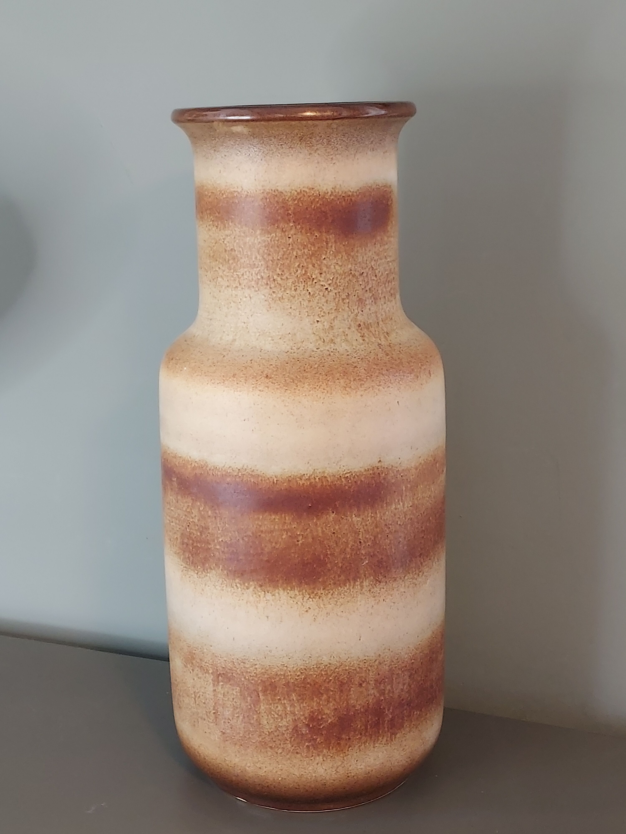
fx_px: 579
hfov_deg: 56.8
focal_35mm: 24
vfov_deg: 71.6
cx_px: 313
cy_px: 417
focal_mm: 4.6
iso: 500
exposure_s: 1/30
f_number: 1.8
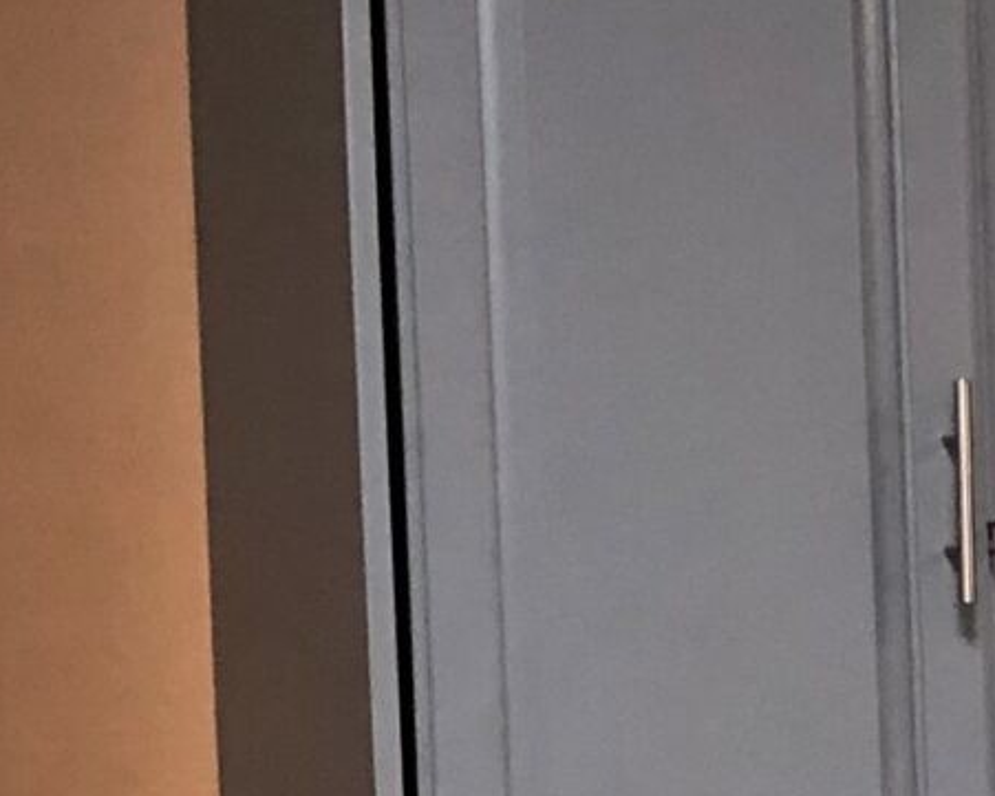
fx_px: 4565
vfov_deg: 9.8
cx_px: 1569
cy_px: 1087
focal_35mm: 155
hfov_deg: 11.8
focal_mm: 3.99
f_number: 1.8
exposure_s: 1/15
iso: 80
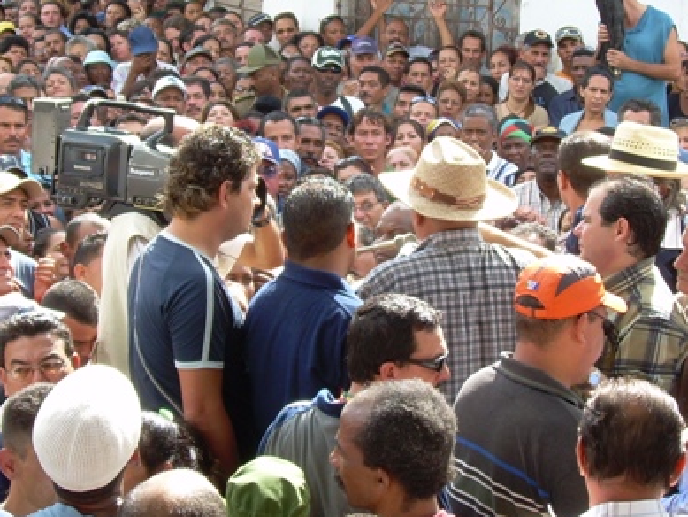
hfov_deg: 18.4
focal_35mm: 107
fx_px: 2127
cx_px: 350
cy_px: 170
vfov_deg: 13.8
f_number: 3.6
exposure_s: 1/136
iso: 50
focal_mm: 11
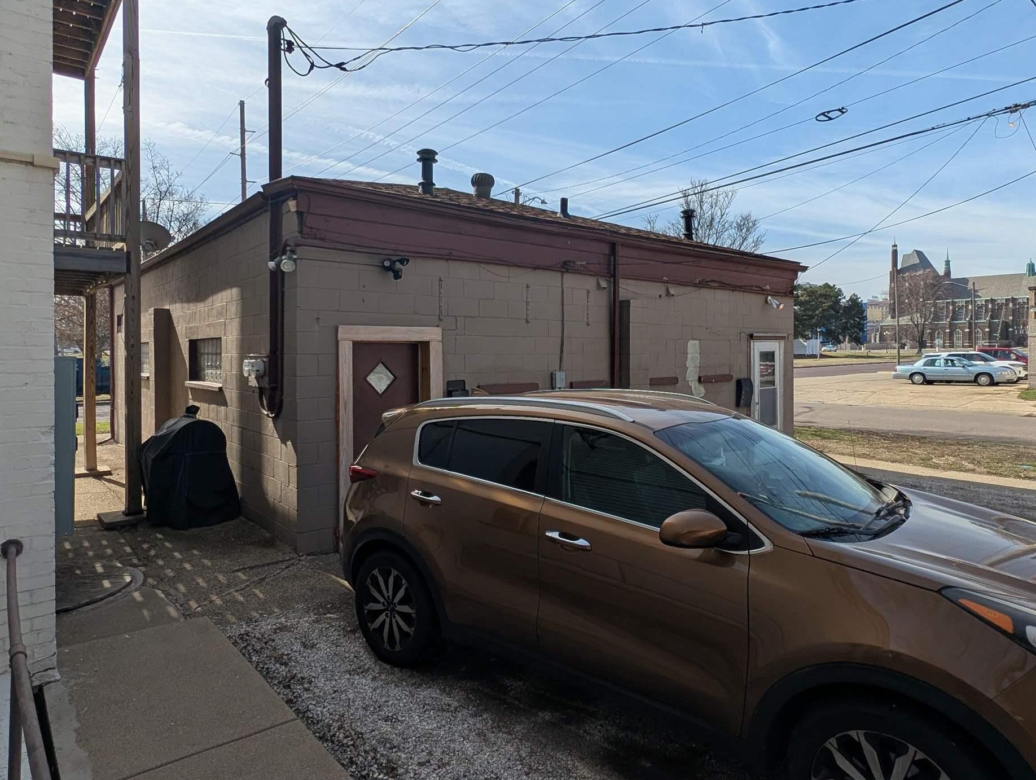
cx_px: 510
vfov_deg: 66.0
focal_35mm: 20
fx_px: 599
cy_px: 354
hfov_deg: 81.7
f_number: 1.95
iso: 41
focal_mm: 2.23
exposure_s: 1/2933
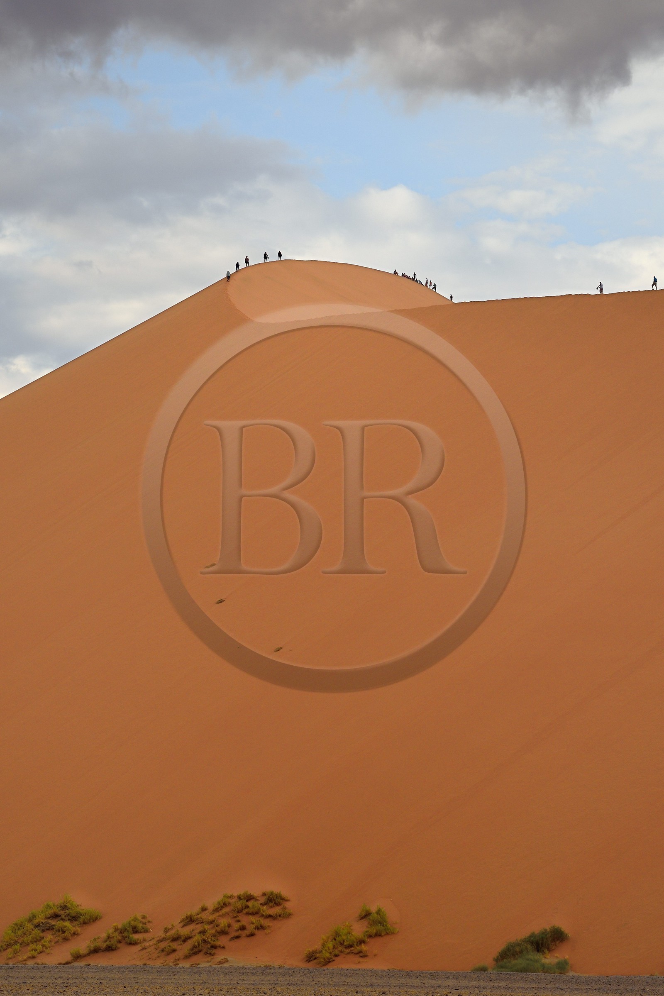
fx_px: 3735
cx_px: 332
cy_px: 498
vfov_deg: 15.2
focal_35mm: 135
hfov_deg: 10.2
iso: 400
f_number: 11
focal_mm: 135
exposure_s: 1/250
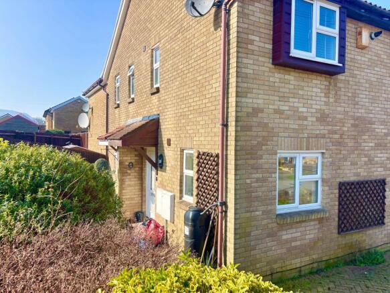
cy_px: 146
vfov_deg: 53.0
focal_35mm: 26
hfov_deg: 67.3
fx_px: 293
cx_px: 195
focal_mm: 5.96
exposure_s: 1/2062
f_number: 1.6
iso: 50
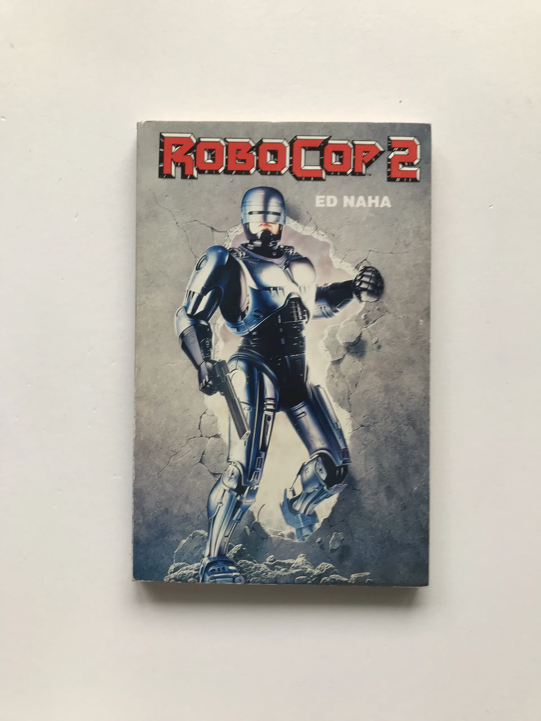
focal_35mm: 28
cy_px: 360
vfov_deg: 63.4
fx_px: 583
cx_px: 270
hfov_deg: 49.7
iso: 25
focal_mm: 3.99
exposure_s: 1/50
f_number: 1.8
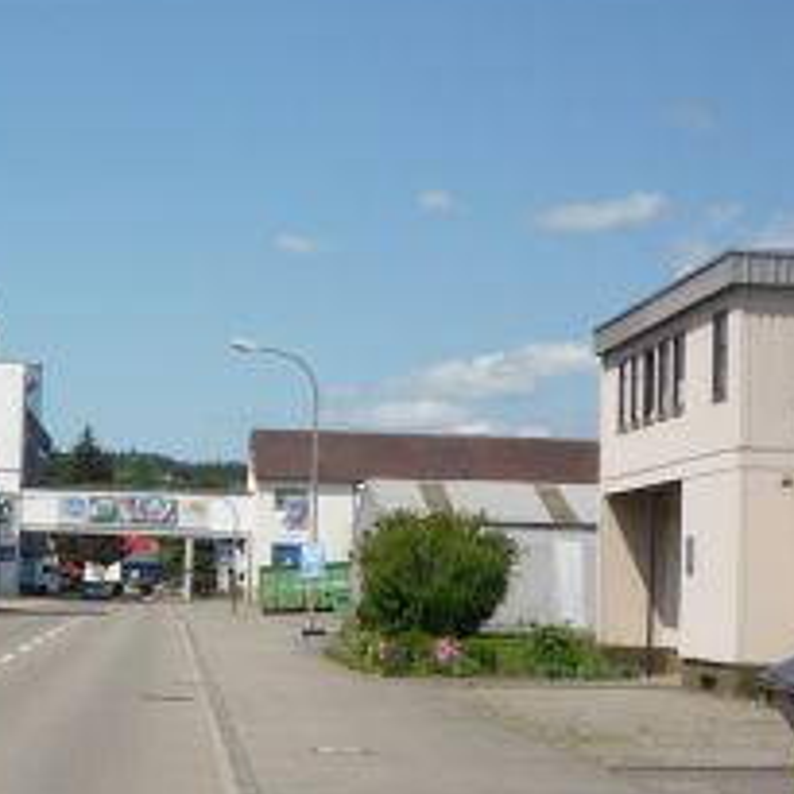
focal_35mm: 91
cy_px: 453
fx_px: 2362
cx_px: 70
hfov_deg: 18.7
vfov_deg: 19.1
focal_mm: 5.2
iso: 100
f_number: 5.6
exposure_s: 1/640
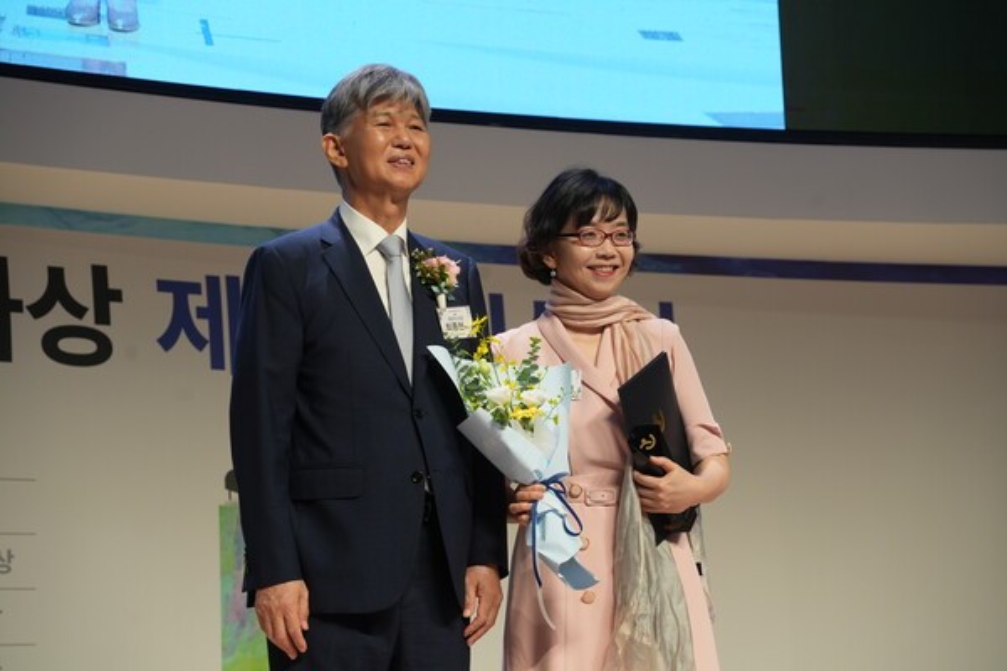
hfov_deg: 19.1
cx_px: 504
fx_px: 2993
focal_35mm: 107
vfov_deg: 12.8
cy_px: 336
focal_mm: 107
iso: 640
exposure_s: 1/160
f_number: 6.3
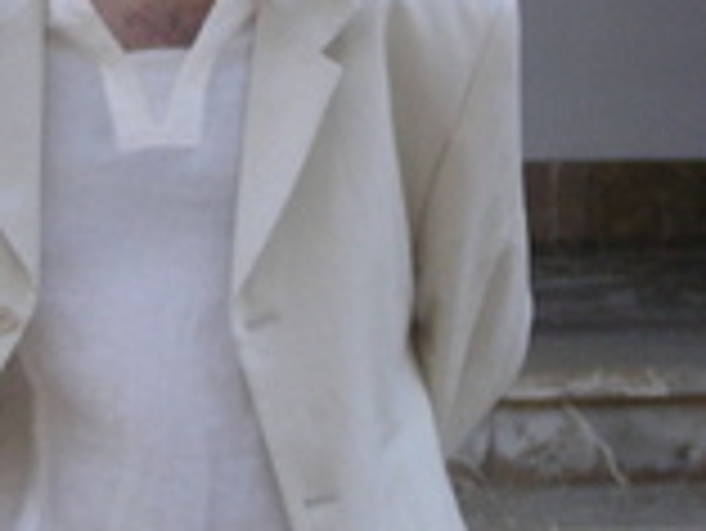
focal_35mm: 310
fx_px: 6327
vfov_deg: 4.8
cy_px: 32
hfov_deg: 6.4
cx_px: 243
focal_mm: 14.1
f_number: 4.7
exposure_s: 1/60.1
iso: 250
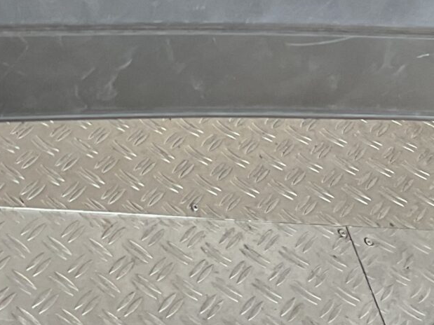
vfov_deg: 11.8
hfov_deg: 16.2
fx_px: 1504
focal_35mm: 120
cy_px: -172
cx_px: 60
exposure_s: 1/100
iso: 25
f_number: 1.8
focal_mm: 3
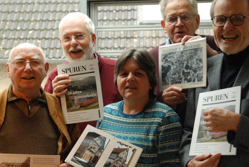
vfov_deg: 15.7
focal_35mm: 87
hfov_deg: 23.3
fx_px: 602
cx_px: 104
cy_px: 105
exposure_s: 1/80
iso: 1600
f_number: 4.5
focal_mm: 38
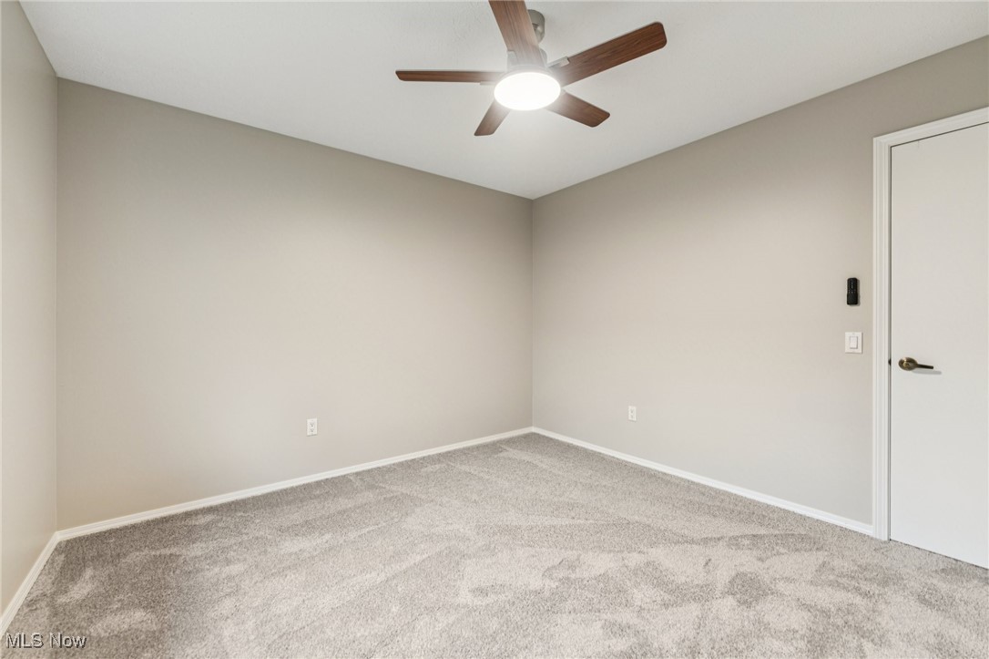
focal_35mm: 14
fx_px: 384
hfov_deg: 104.3
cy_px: 330
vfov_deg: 81.2
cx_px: 494
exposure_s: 1/25
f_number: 2.8
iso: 200
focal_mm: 14
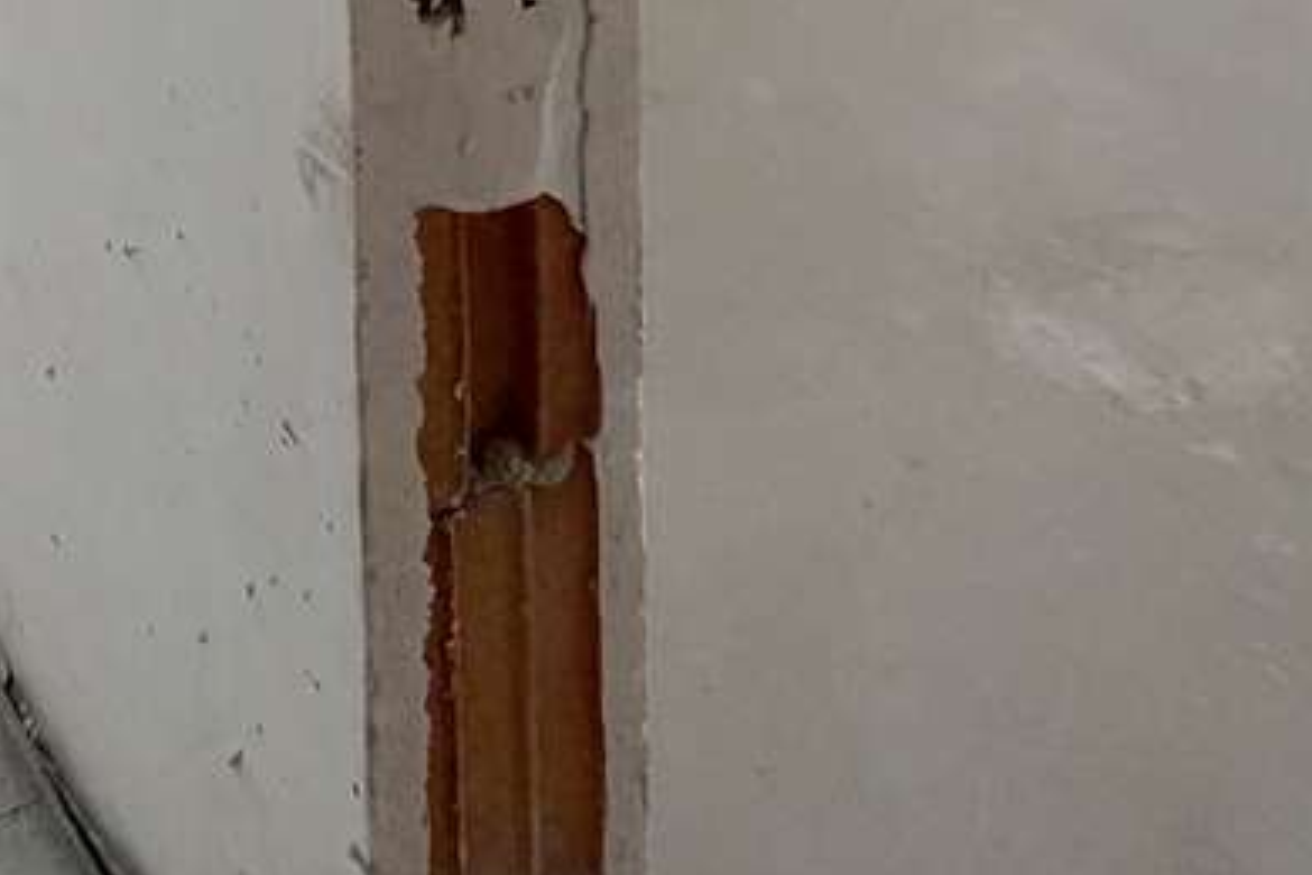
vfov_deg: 17.9
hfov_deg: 35.6
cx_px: 636
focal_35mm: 56
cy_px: -803
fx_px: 2041
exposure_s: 1/121
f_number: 2.2
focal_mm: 2.22
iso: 200
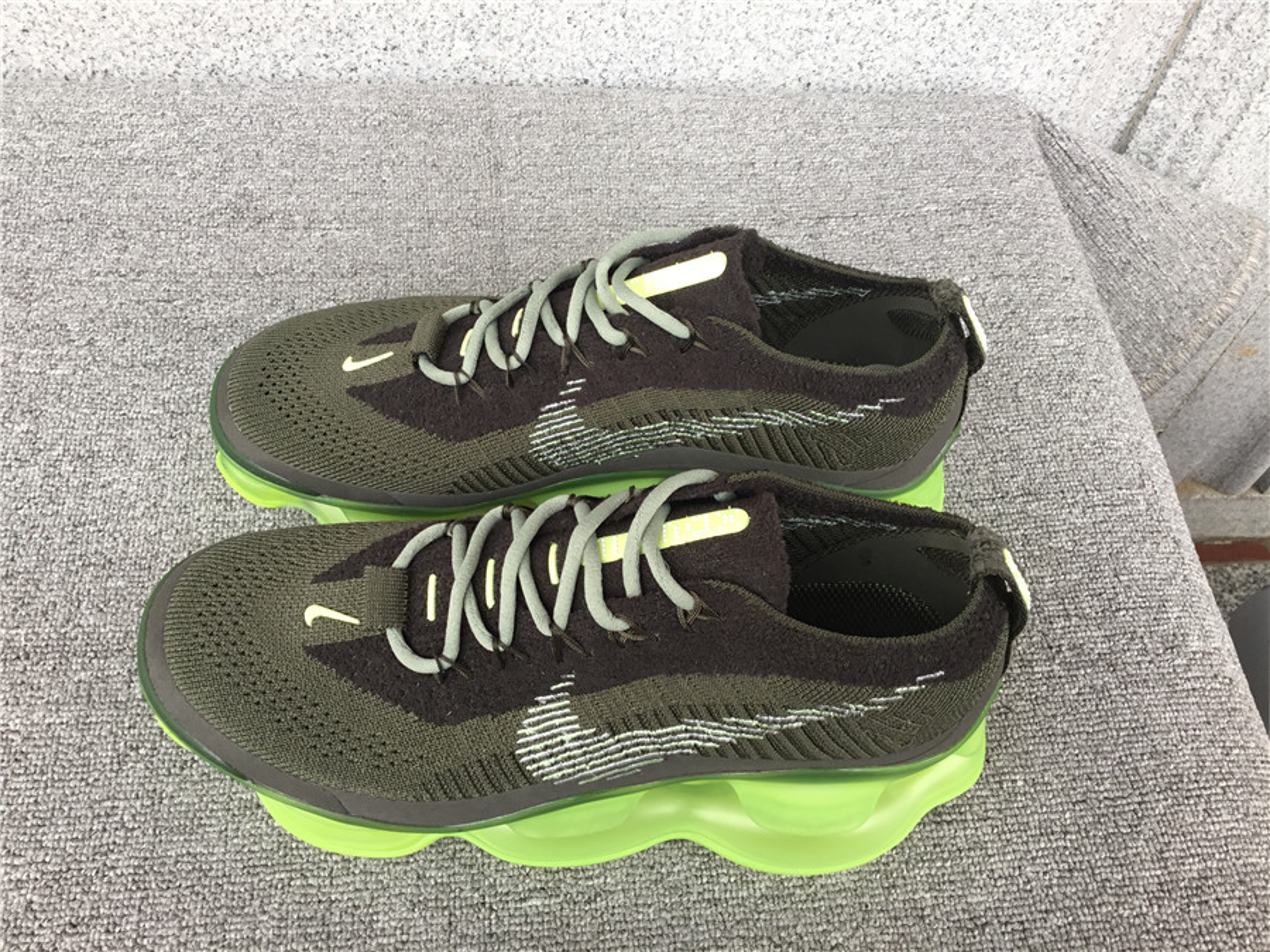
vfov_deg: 45.4
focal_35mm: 31
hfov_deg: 58.4
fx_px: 1137
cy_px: 476
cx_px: 635
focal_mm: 3.3
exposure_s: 1/50
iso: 25
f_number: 2.4
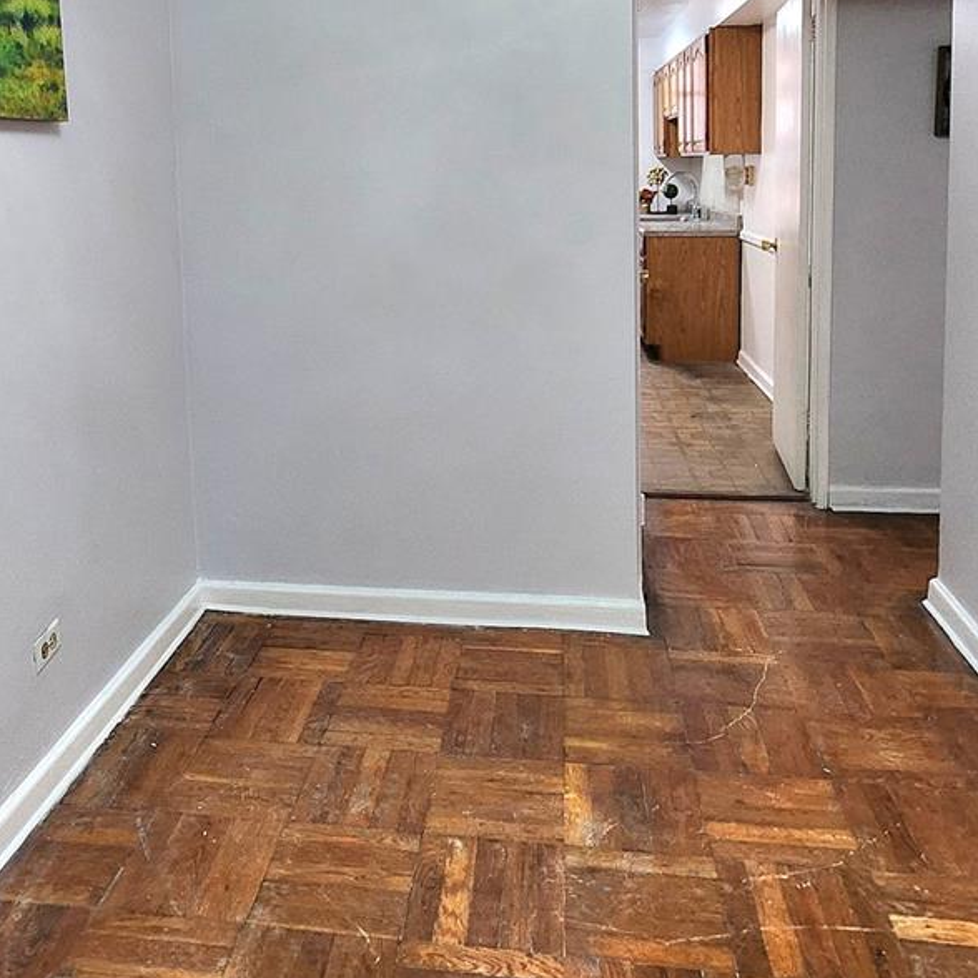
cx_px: 396
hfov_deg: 53.7
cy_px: 238
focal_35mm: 30
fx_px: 959
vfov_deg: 51.6
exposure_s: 1/60.2
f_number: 2.2
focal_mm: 1.74
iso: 125
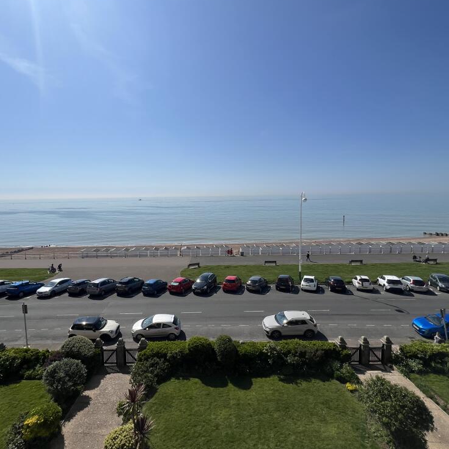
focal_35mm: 16
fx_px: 235
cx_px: 205
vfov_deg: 87.4
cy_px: 216
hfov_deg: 87.2
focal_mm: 1.57
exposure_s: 1/4219
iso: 32
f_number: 1.8
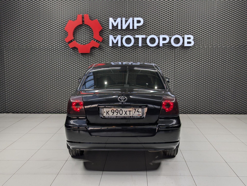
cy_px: 93
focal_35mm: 48
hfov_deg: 39.6
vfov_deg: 30.3
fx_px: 343
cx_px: 124
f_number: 1.85
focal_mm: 6.81
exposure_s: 1/121
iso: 42
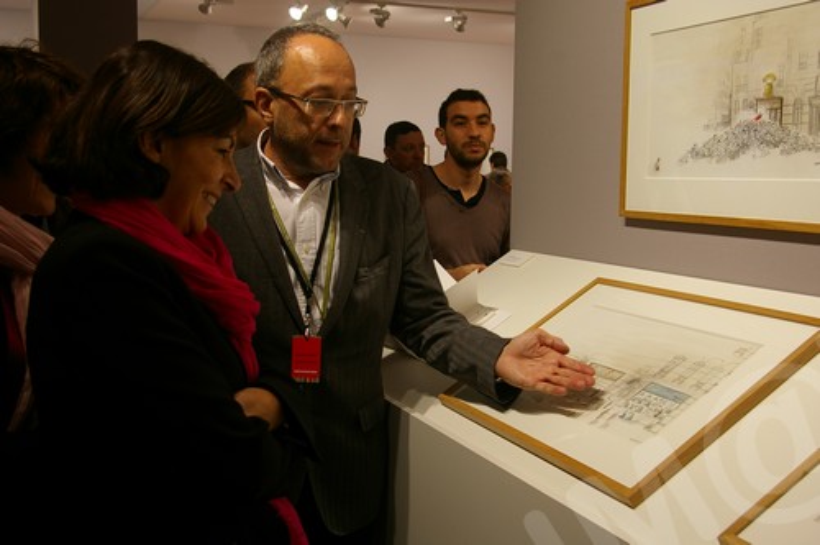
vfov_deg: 31.8
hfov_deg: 46.5
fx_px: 955
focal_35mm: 42
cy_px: 272
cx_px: 410
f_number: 5.6
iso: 200
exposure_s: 1/90
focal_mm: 28
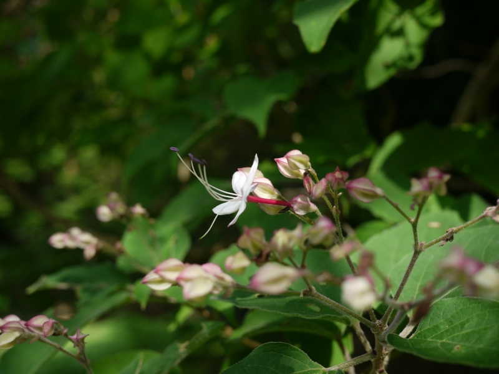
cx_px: 250
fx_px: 577
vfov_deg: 36.0
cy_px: 187
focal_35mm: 40
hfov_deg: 46.8
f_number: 3.2
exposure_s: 1/125
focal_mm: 20
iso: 100
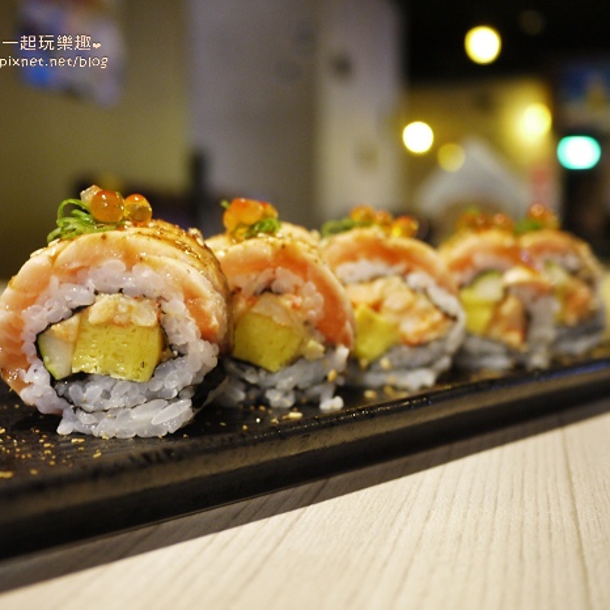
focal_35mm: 34
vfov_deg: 48.5
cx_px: 301
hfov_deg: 48.4
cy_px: 302
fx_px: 678
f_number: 2.5
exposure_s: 1/6
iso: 400
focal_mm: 14
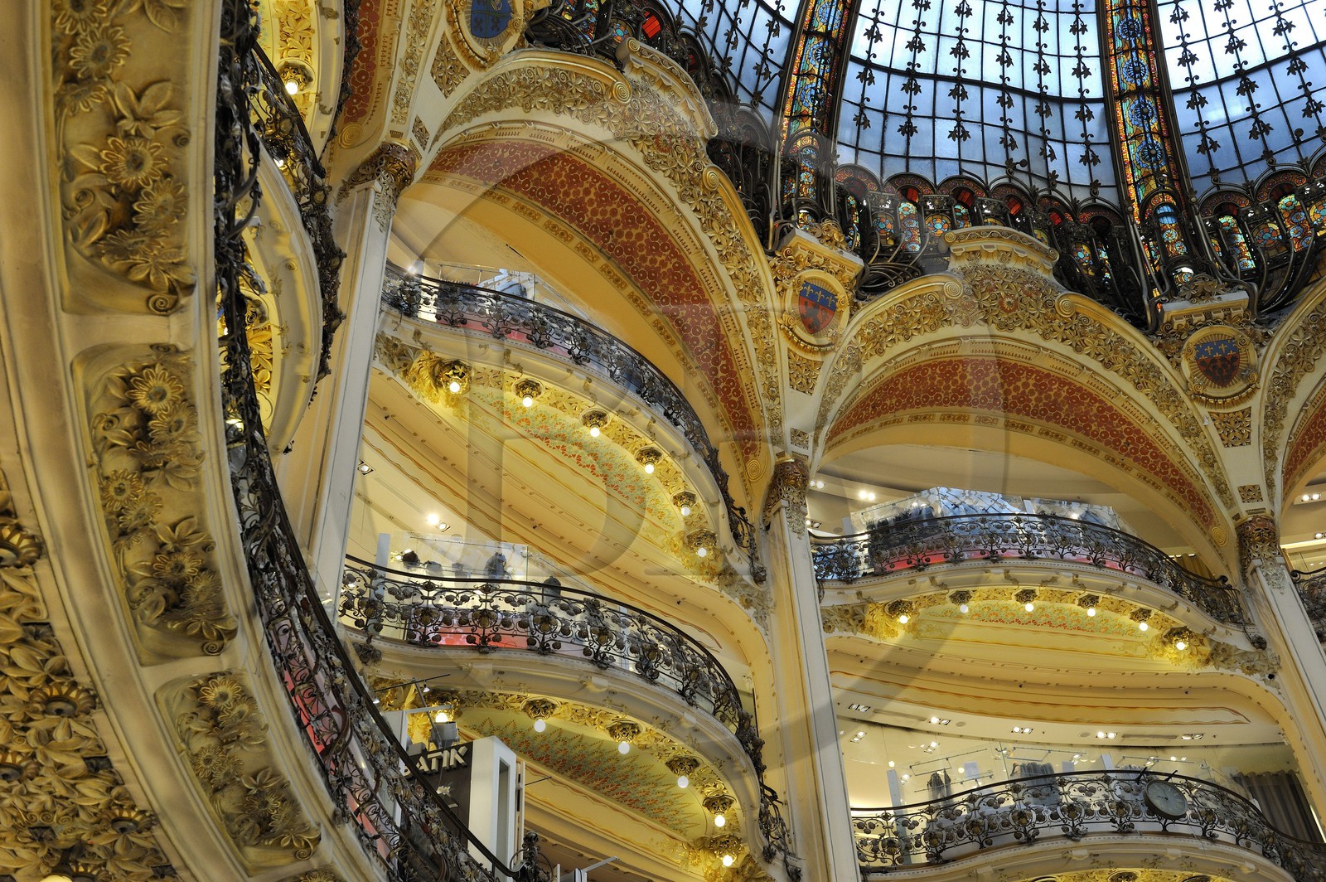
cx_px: 663
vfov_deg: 35.0
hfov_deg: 50.7
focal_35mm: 38
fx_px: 1398
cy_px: 441
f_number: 5.6
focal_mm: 38
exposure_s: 1/80
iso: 800
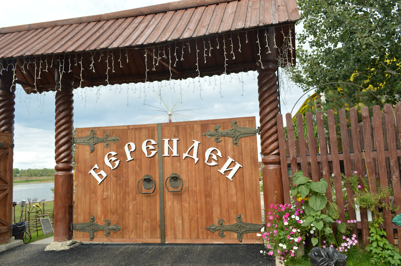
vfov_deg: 47.8
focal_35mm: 27
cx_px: 200
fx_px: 300
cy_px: 133
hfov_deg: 67.4
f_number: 8
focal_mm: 18
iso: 400
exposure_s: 1/320
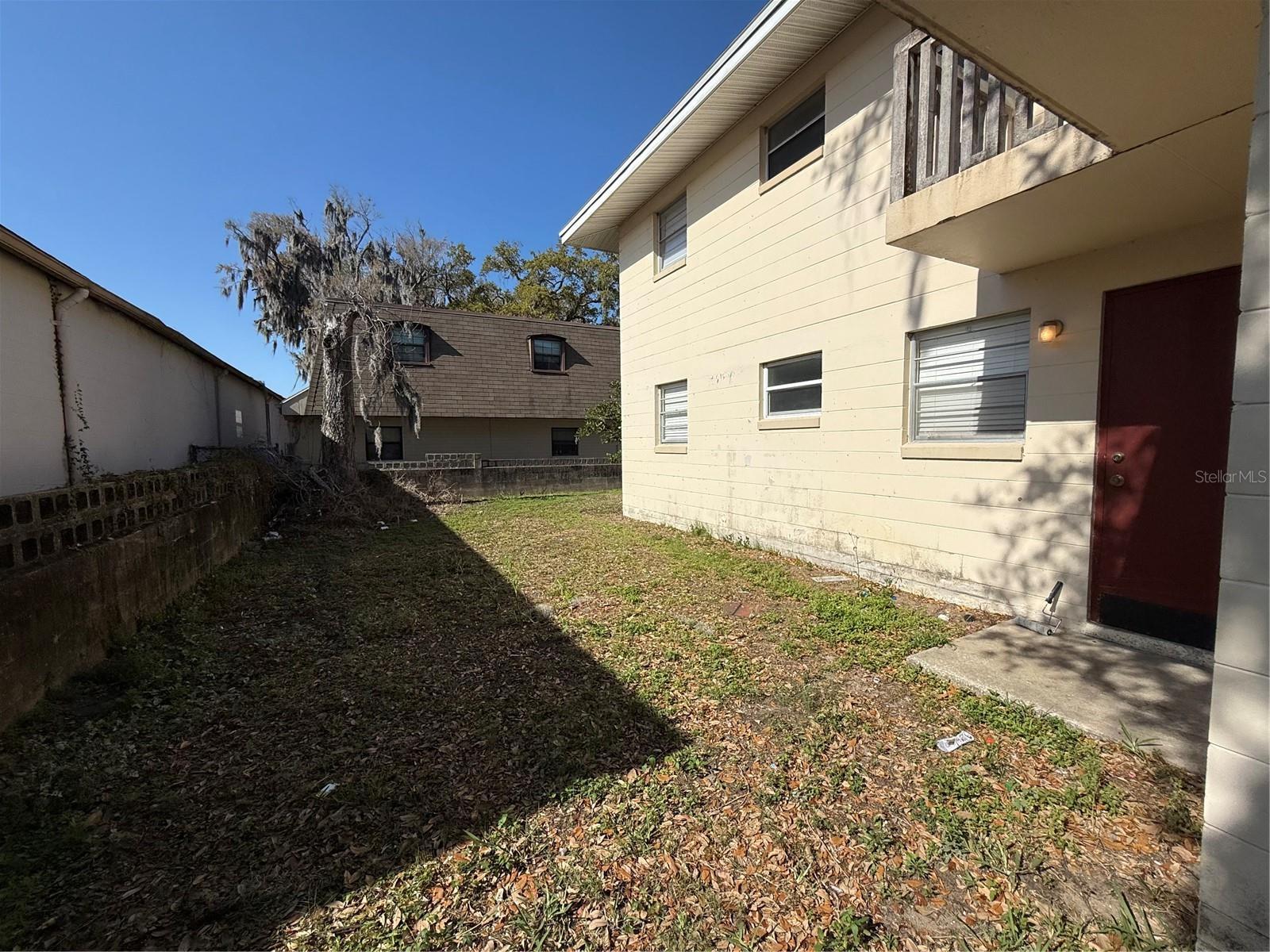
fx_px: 514
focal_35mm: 14
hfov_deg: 102.1
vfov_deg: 85.7
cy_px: 476
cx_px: 635
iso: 50
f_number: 2.2
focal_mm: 2.22
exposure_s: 1/5155
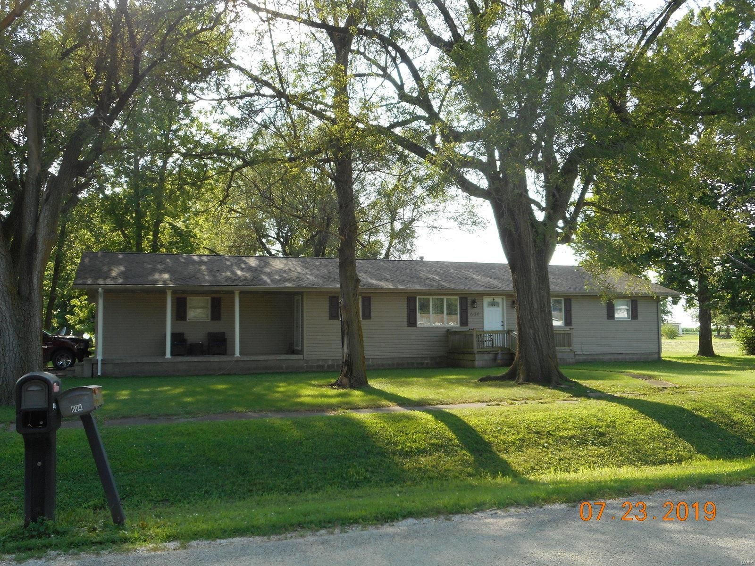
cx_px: 378
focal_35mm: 34
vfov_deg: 41.8
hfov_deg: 54.0
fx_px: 742
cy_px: 283
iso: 80
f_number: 4.2
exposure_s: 1/125
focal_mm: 6
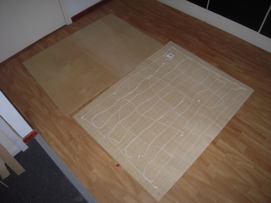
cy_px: 102
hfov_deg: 63.4
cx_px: 136
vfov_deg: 49.7
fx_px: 219
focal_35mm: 28
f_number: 2.7
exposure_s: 1/20
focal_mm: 5
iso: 100
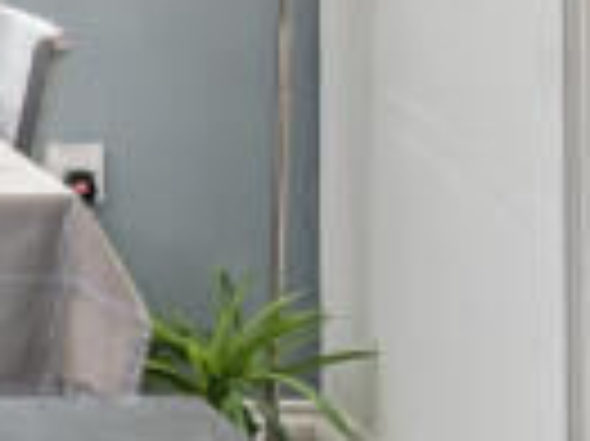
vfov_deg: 8.2
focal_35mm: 173
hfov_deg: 10.4
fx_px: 2946
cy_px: -407
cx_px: -660
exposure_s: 1/15
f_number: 8
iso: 100
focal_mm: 24
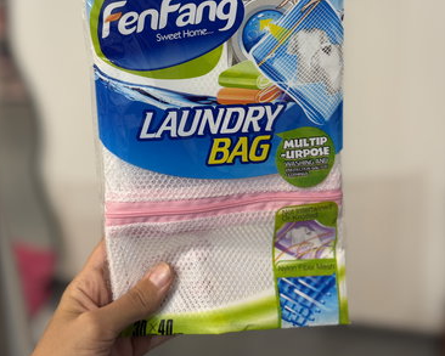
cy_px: 89
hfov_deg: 49.0
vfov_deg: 39.1
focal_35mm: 37
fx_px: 487
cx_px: 209
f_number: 1.6
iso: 100
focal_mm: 5.96
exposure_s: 1/52
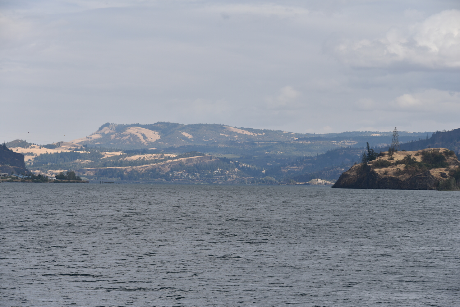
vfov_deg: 10.2
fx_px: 1725
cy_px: 154
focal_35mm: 135
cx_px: 230
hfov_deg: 15.2
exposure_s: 1/320
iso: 100
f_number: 9
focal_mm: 135
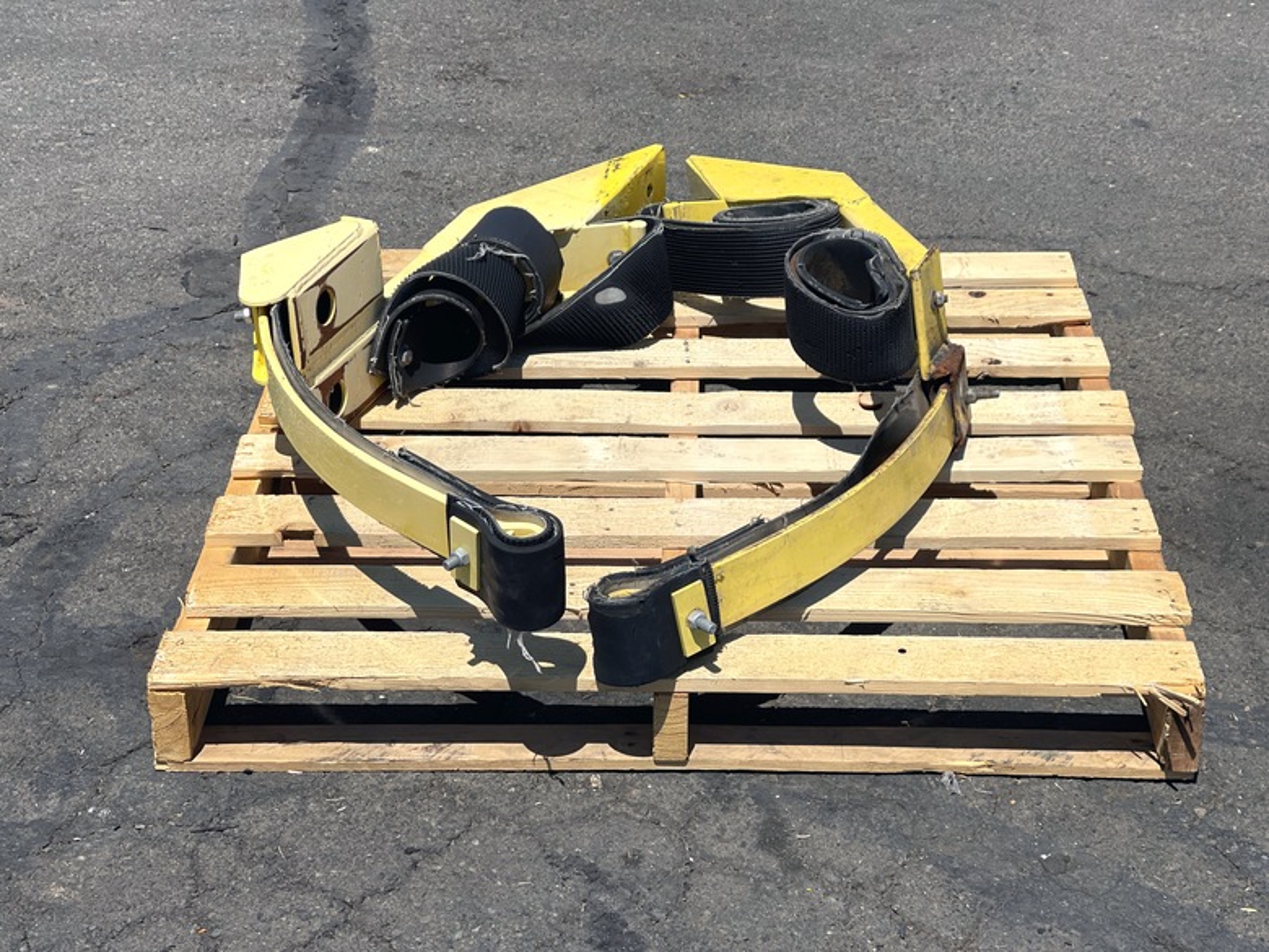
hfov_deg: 30.3
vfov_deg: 22.9
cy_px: 476
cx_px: 634
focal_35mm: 64
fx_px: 2346
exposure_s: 1/3040
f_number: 2.2
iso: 32
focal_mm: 7.5
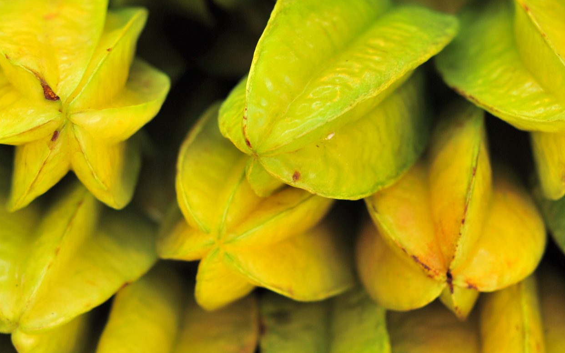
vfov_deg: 15.0
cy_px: 141
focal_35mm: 87
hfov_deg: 23.8
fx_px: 1340
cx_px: 261
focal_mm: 50
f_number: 3.2
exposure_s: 1/40
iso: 320
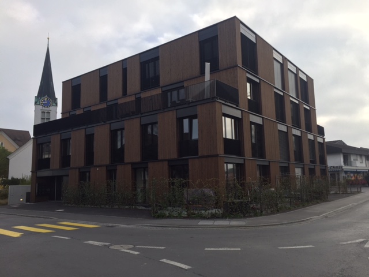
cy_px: 138
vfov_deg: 48.2
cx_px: 184
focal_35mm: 29
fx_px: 309
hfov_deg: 61.7
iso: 32
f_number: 2.2
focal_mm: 4.15
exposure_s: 1/807
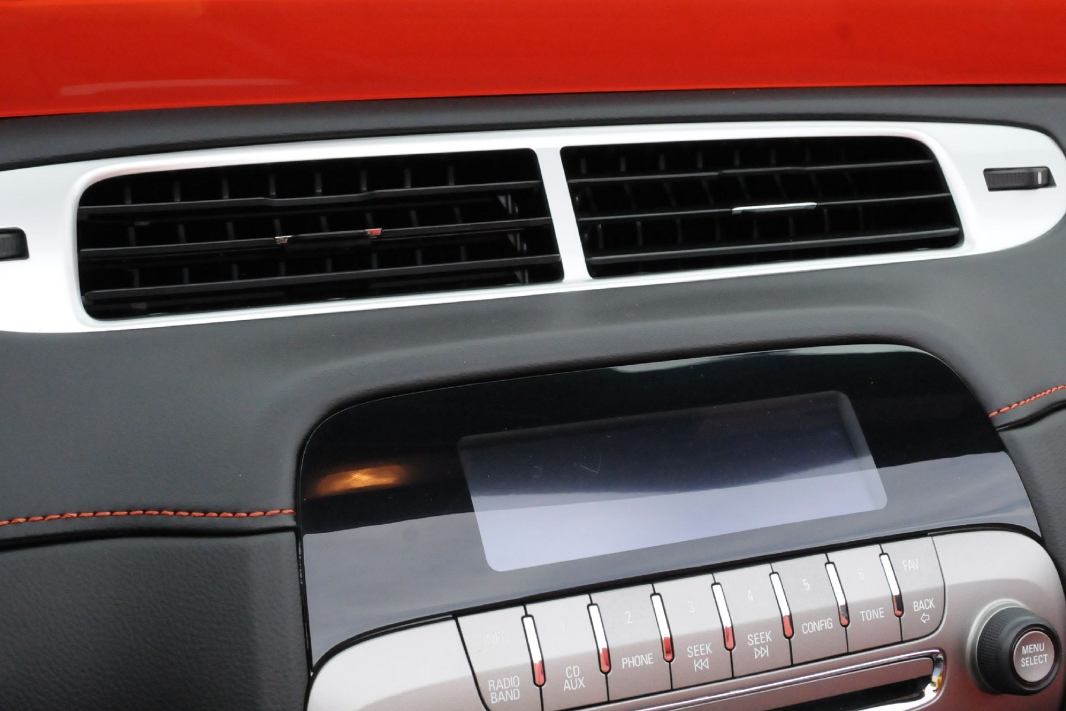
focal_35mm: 50
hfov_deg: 39.6
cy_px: 269
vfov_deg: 26.9
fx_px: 1481
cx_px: 504
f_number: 10
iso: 2000
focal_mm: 24
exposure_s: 1/200
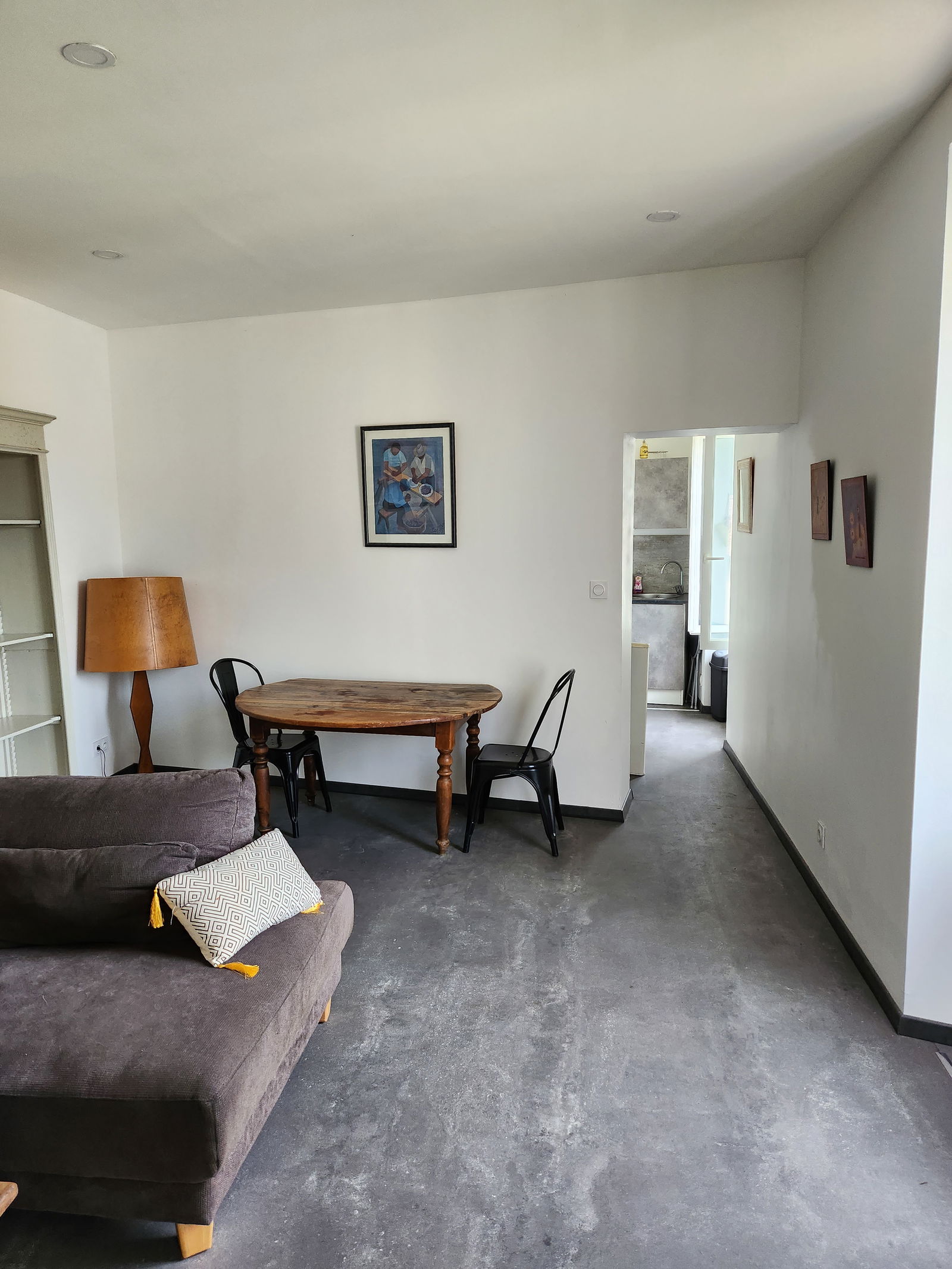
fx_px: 880
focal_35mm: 24
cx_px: 476
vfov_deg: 71.6
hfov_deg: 56.8
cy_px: 634
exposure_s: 1/180
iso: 250
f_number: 1.8
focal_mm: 5
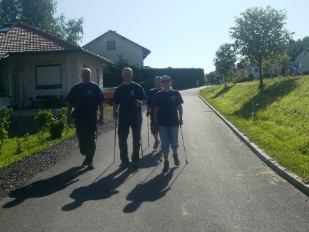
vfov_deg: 31.5
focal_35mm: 46
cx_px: 154
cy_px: 116
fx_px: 411
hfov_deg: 41.2
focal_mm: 7.56
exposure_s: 1/800
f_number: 4.7
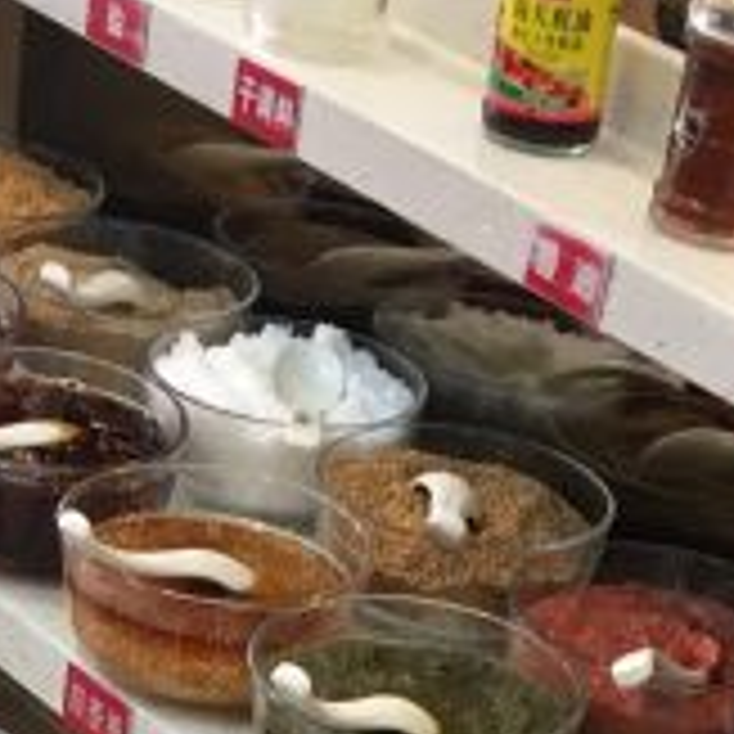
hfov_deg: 15.8
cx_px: 331
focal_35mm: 110
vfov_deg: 13.7
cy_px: 1409
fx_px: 2639
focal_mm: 4.15
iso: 80
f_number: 2.2
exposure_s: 1/33
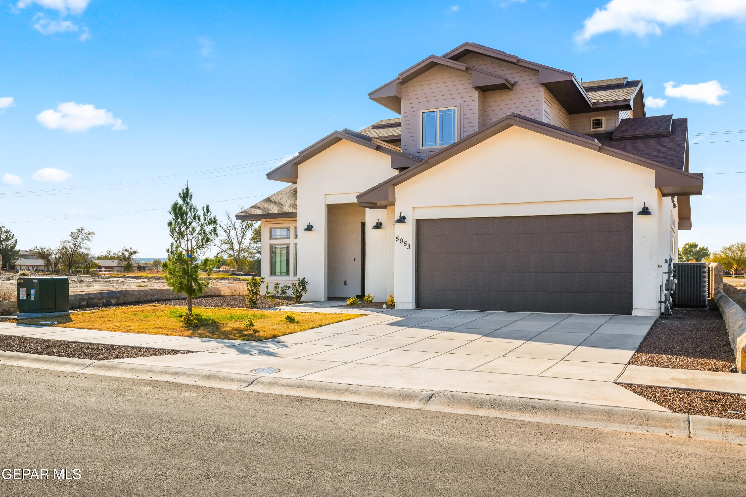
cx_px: 373
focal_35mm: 31
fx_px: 642
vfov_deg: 42.3
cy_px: 248
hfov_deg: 60.3
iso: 640
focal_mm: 31
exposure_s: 1/250
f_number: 11
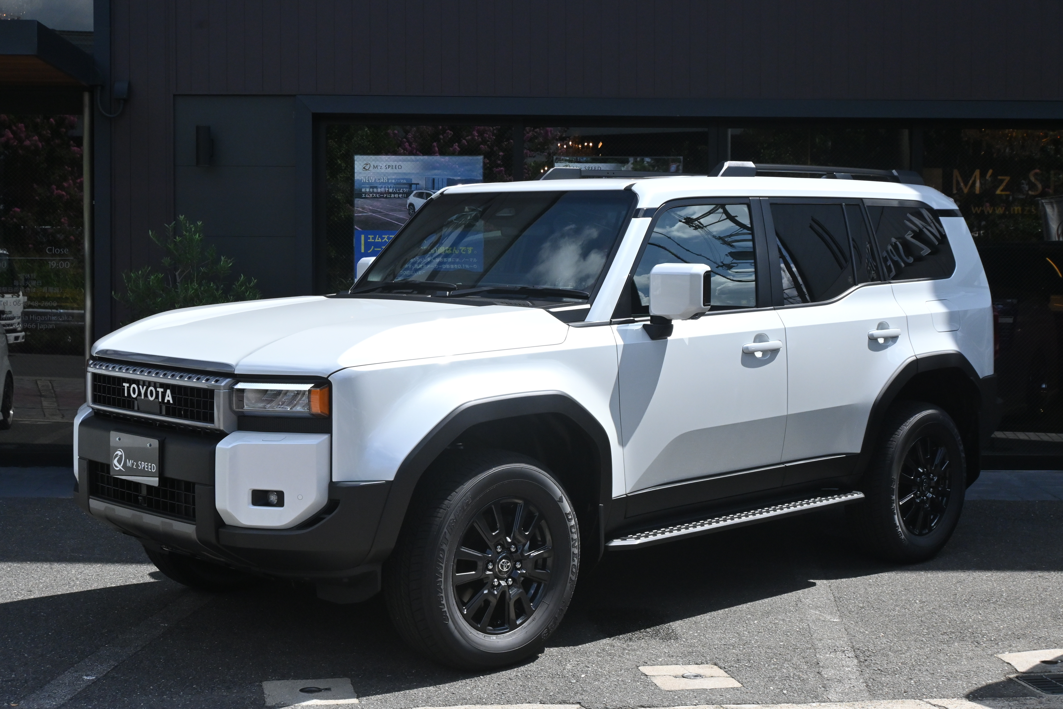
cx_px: 532
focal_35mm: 49
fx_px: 1439
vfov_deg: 27.7
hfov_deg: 40.5
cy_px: 354
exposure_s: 1/1250
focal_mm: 32.5
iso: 1000
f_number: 11
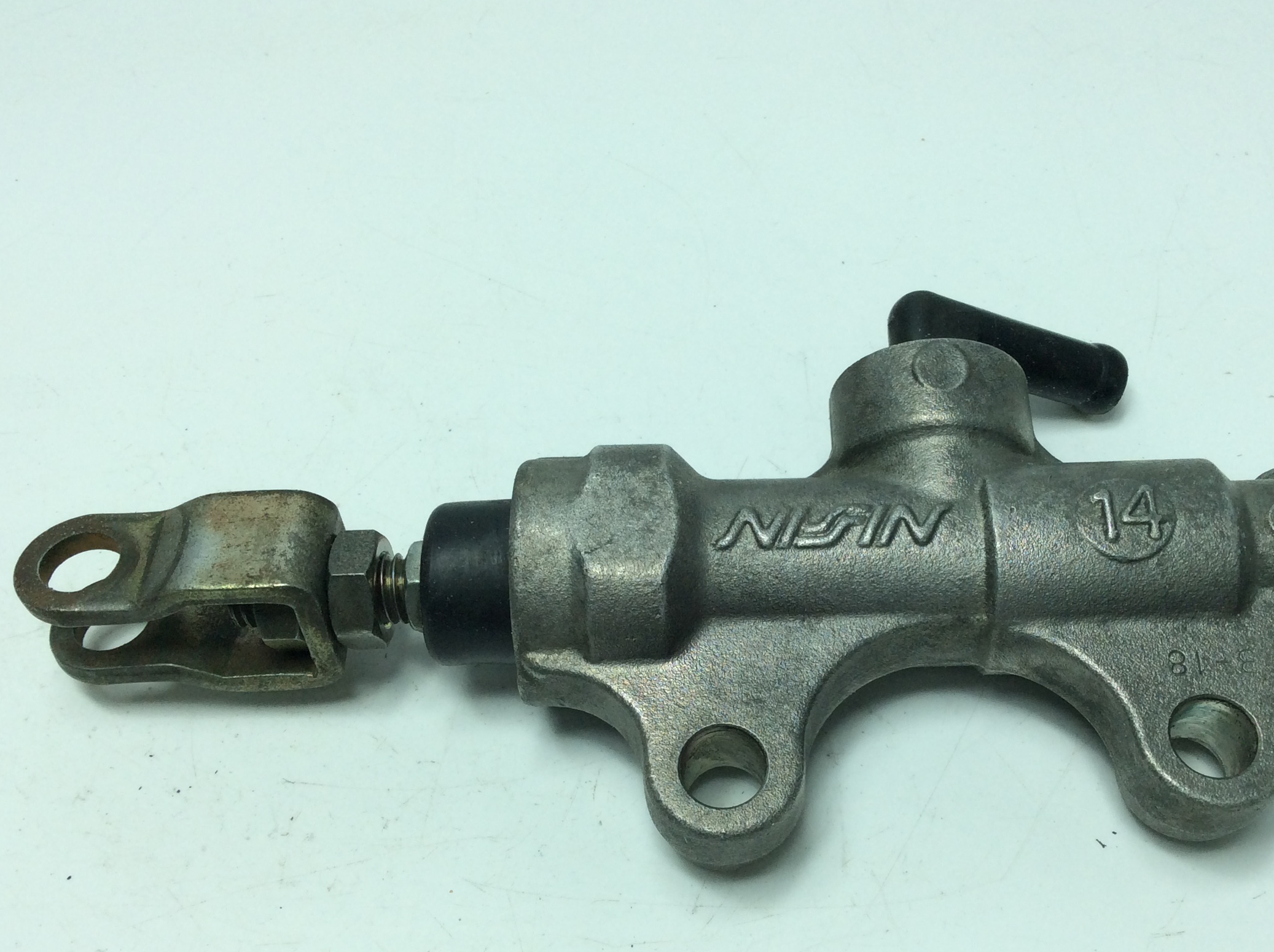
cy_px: 565
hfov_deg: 46.7
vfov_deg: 35.8
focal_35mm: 40
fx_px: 1470
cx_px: 744
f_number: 2.4
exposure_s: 1/525
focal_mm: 3.3
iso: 32
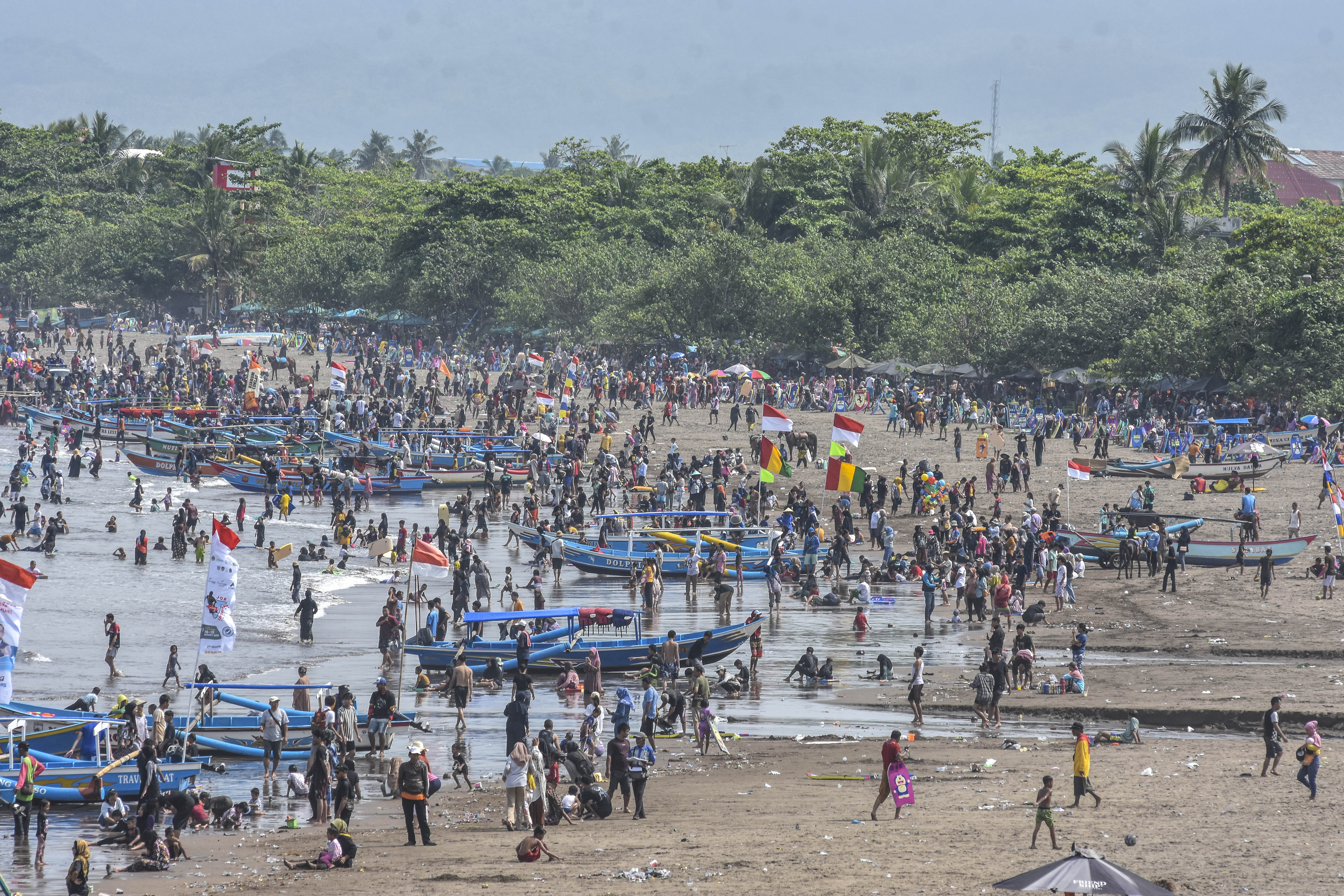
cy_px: 448
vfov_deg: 4.6
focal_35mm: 300
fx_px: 11199
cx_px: 672
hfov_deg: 6.9
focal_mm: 200
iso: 400
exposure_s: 1/800
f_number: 9
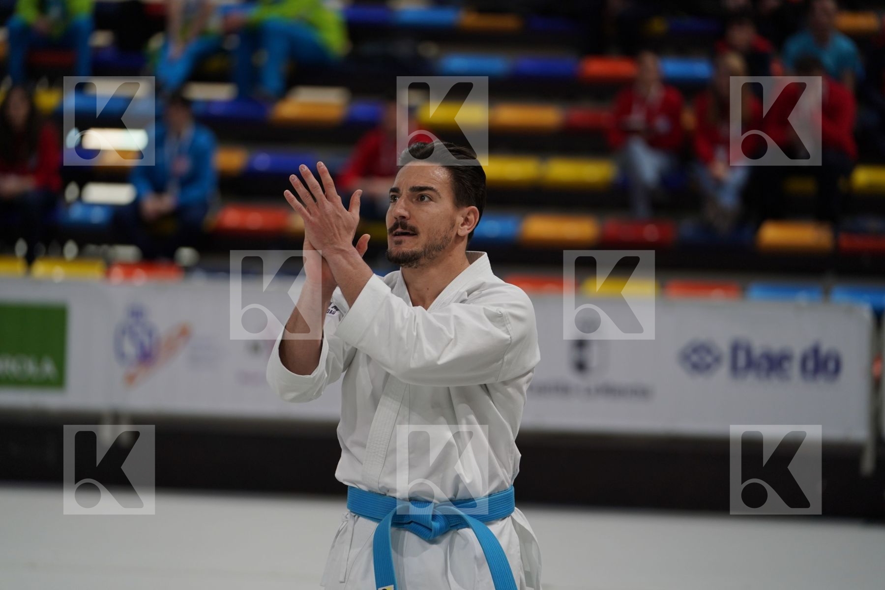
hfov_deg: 13.6
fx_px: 3712
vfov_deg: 9.1
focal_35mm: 151
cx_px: 442
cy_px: 295
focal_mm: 151
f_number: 2.8
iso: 640
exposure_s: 1/500
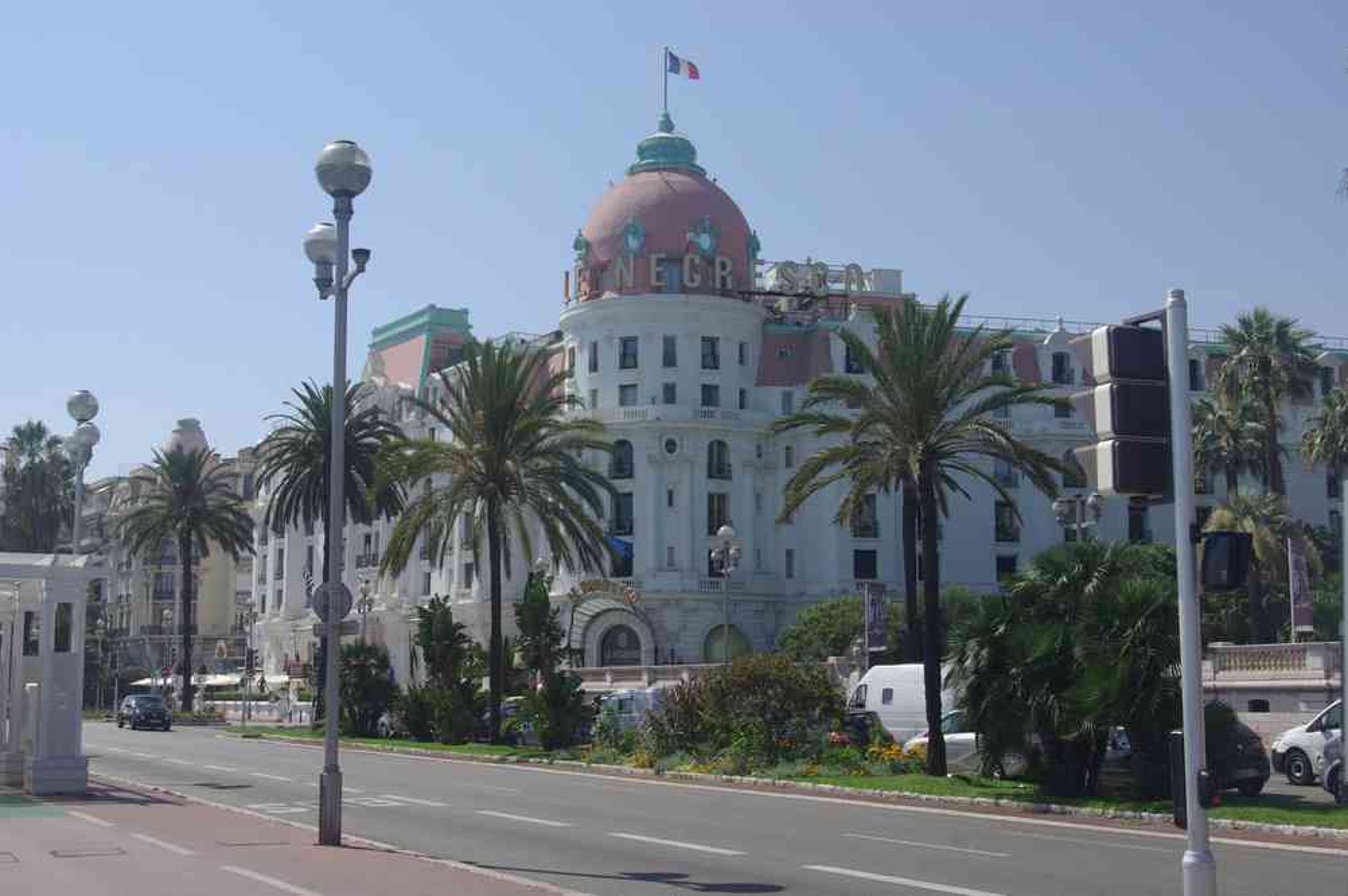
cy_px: 448
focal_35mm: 46
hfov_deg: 42.4
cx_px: 674
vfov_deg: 28.9
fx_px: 1739
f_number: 8
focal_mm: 31
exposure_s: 1/250
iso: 100
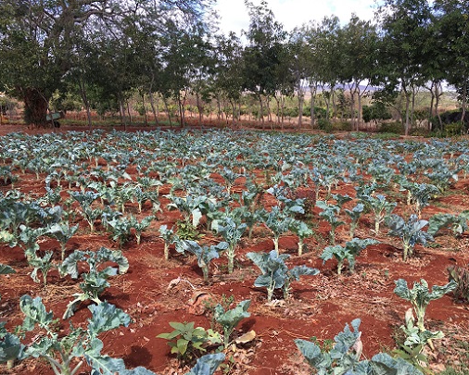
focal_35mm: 31
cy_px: 192
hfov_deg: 57.1
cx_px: 254
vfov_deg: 47.1
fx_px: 430
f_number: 2.2
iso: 25
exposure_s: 1/496
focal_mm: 4.15
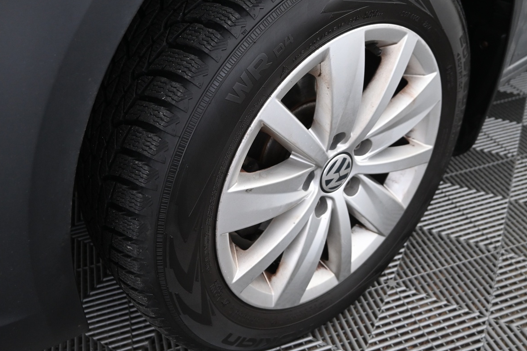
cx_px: 256
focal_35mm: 33
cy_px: 136
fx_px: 483
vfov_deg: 39.7
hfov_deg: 57.2
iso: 900
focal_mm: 16
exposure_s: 1/25
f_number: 3.5
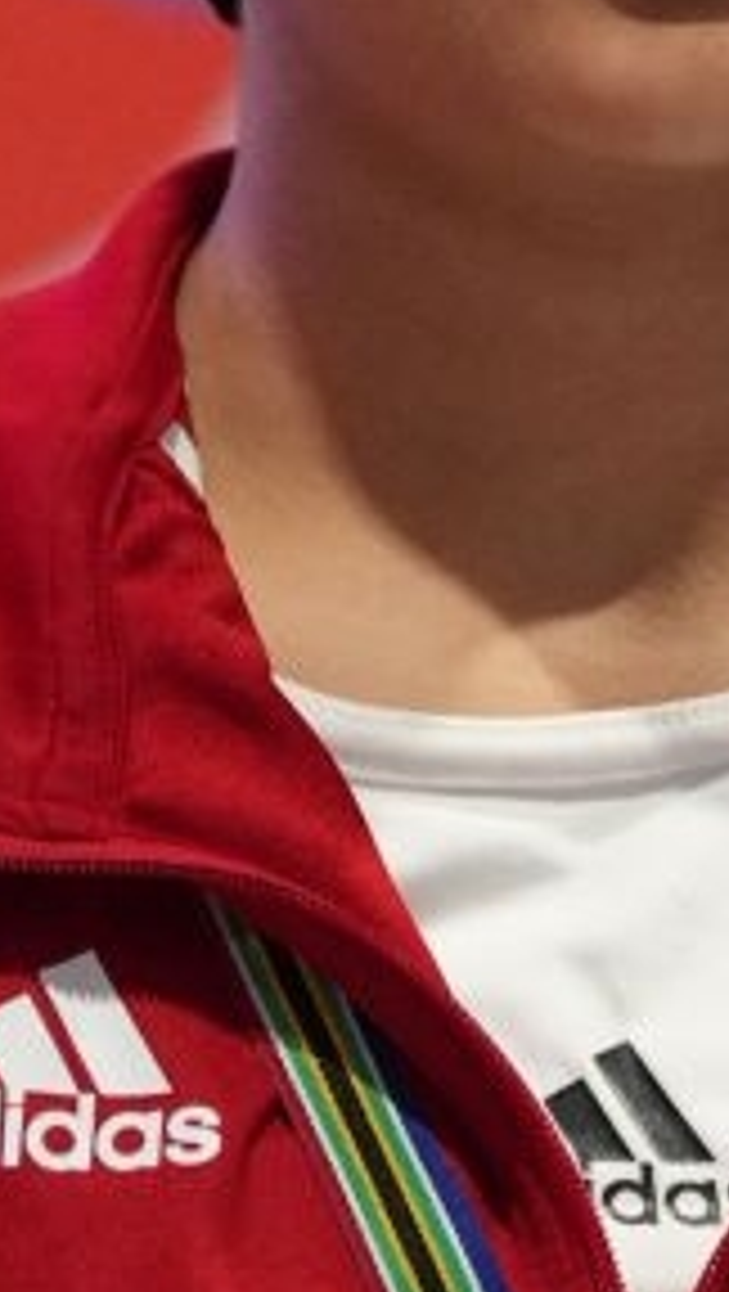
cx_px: 590
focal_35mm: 1313
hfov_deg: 0.9
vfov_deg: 1.6
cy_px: 657
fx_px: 45002
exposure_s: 1/250
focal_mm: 200
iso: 2500
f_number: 2.8
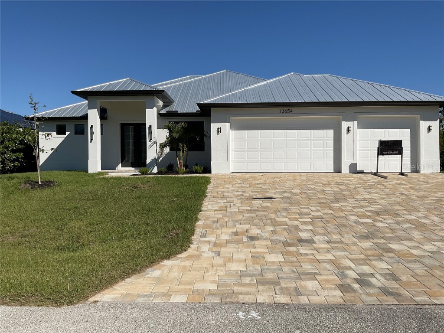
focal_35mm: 29
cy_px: 166
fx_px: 372
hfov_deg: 61.7
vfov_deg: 48.2
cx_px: 222
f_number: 1.8
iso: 16
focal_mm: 3
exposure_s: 1/5263
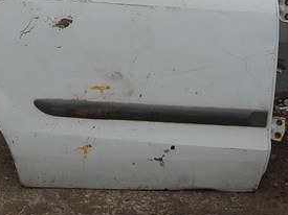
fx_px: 641
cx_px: 88
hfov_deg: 25.1
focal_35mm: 77
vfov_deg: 18.6
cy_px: 1
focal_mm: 23
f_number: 7.1
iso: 200
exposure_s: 1/200
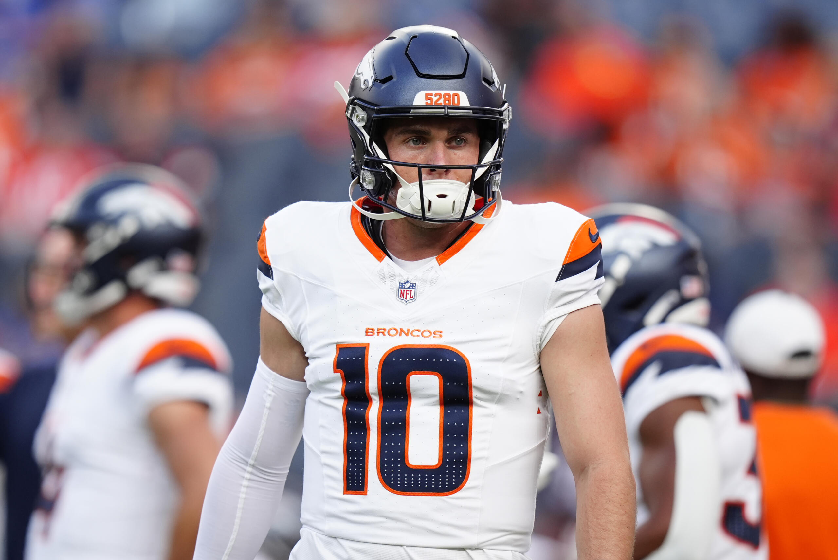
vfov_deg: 2.3
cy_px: 280
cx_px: 419
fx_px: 13979
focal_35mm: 600
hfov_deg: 3.4
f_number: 2.8
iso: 1000
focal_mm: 400
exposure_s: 1/2000
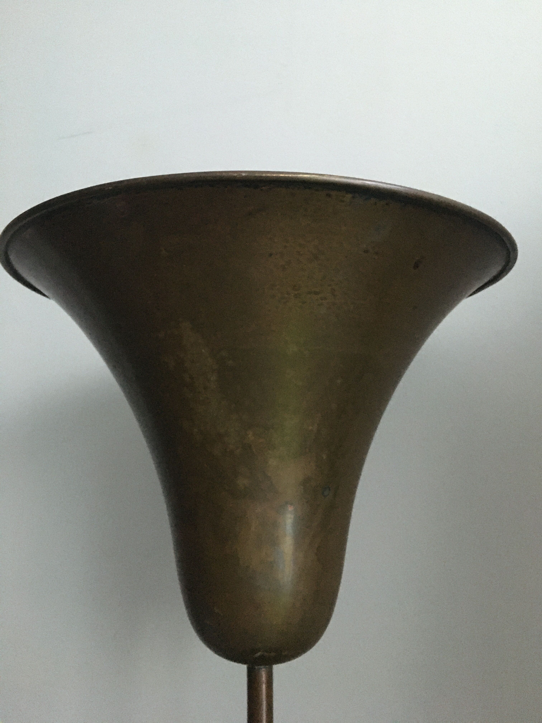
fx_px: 605
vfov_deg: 61.7
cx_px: 271
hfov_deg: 48.2
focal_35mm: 29
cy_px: 362
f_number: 2.2
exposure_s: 1/17
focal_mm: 4.15
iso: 400
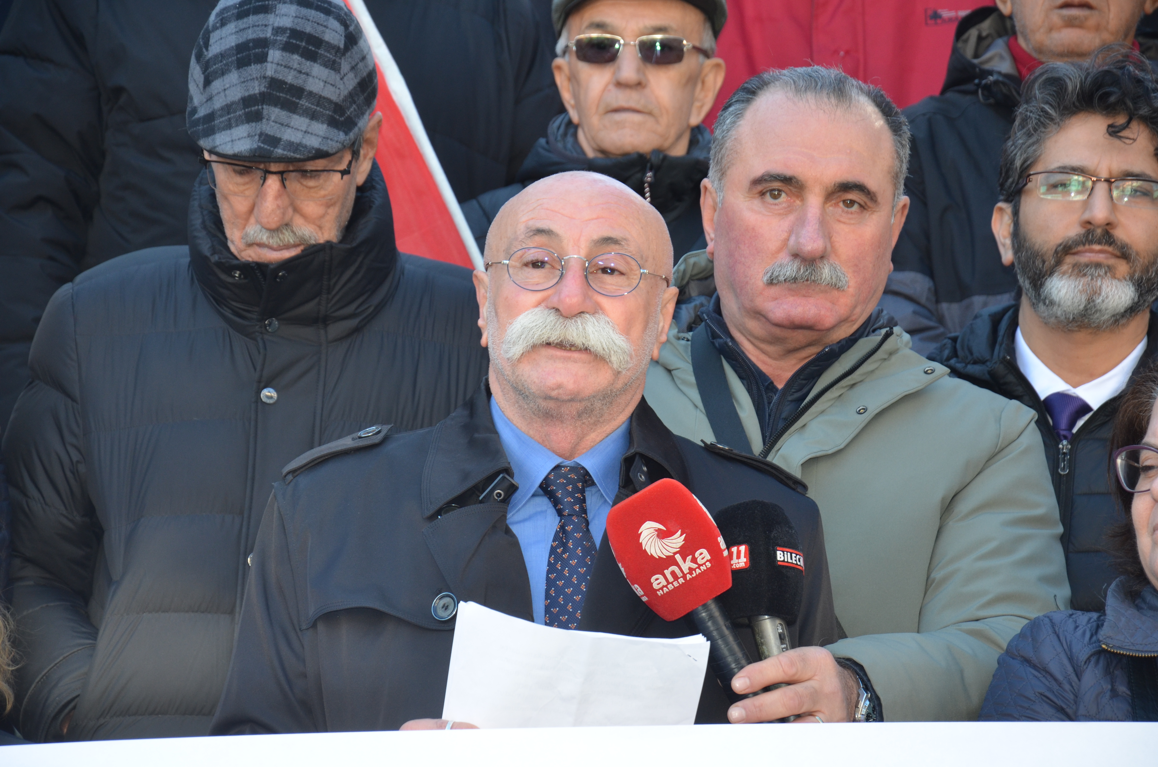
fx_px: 5056
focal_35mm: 158
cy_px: 384
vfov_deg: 8.7
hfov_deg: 13.1
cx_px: 579
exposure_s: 1/125
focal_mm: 105
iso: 400
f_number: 5.6
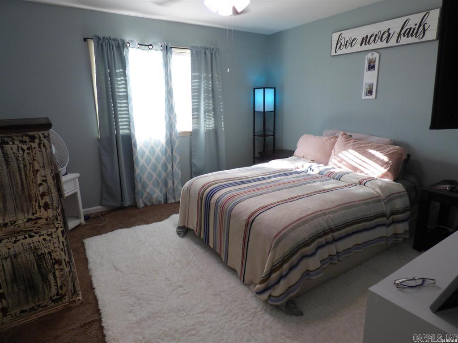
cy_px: 172
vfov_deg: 66.0
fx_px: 265
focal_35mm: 20
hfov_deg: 81.7
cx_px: 229
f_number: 2.8
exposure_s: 1/60
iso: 200
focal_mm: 3.58
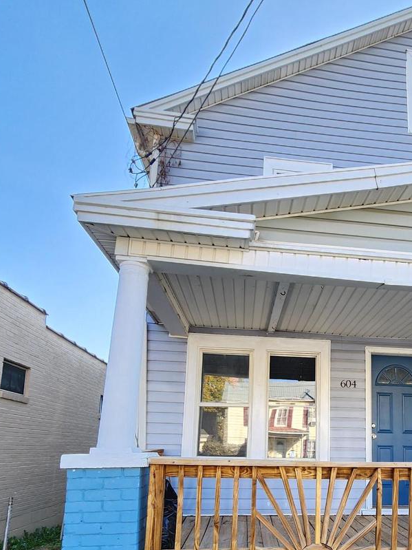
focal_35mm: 25
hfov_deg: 52.4
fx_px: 397
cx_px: 310
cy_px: 385
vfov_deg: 66.7
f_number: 2.2
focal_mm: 2.2
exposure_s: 1/140
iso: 50
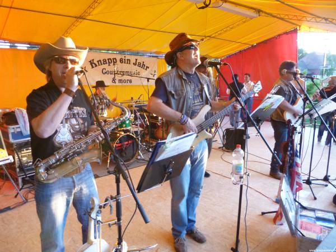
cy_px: 126
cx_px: 168
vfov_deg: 54.9
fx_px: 243
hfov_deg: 69.4
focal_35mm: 25
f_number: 3.1
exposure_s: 1/40
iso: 400
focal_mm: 4.5
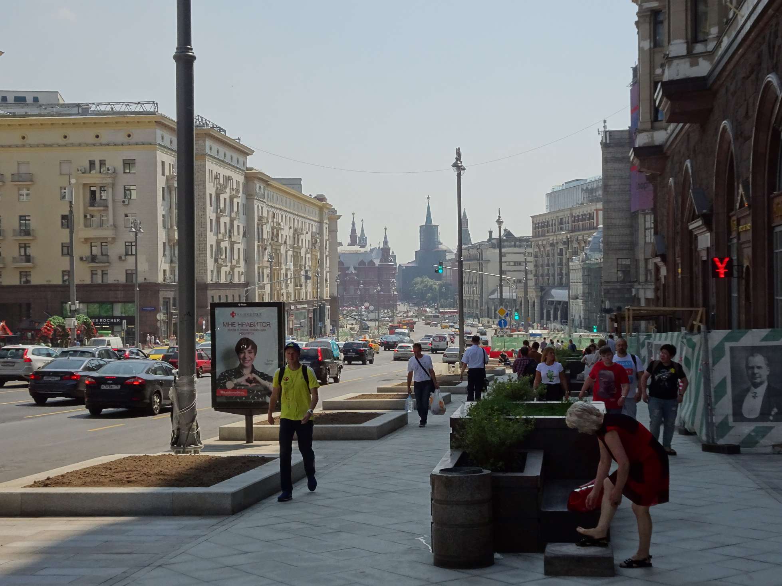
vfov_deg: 31.5
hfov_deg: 41.2
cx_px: 391
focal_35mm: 46
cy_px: 293
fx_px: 1039
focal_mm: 7.87
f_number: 5
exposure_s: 1/400
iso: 80
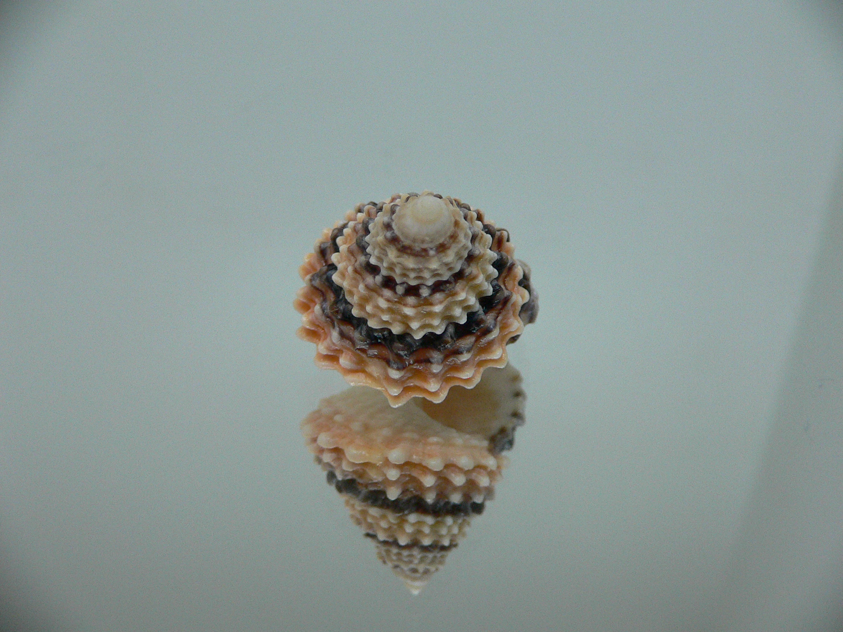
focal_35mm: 35
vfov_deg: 40.7
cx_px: 422
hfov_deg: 52.6
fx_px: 852
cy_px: 316
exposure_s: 1/60
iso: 200
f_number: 2.8
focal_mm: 4.6
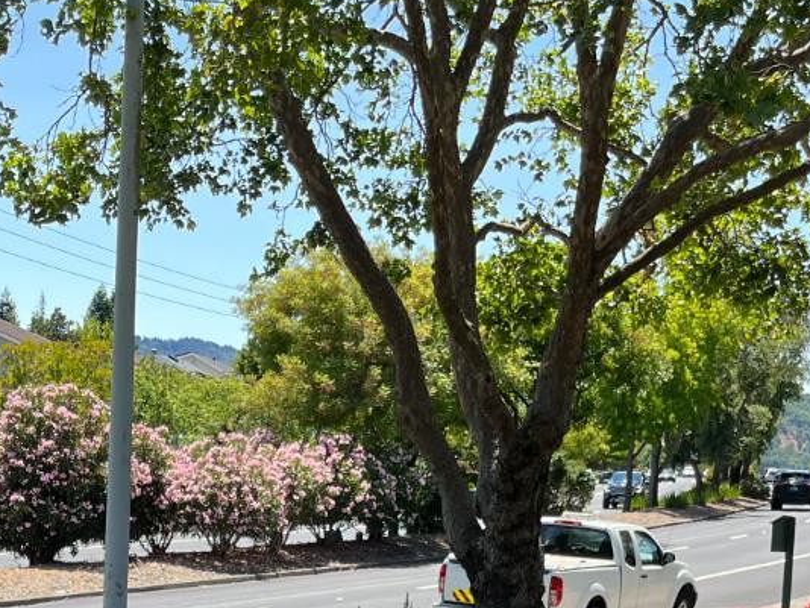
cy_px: 809
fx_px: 1709
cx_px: 331
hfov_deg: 26.6
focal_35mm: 73
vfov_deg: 18.6
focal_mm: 5.1
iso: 50
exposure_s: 1/1036
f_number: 1.6
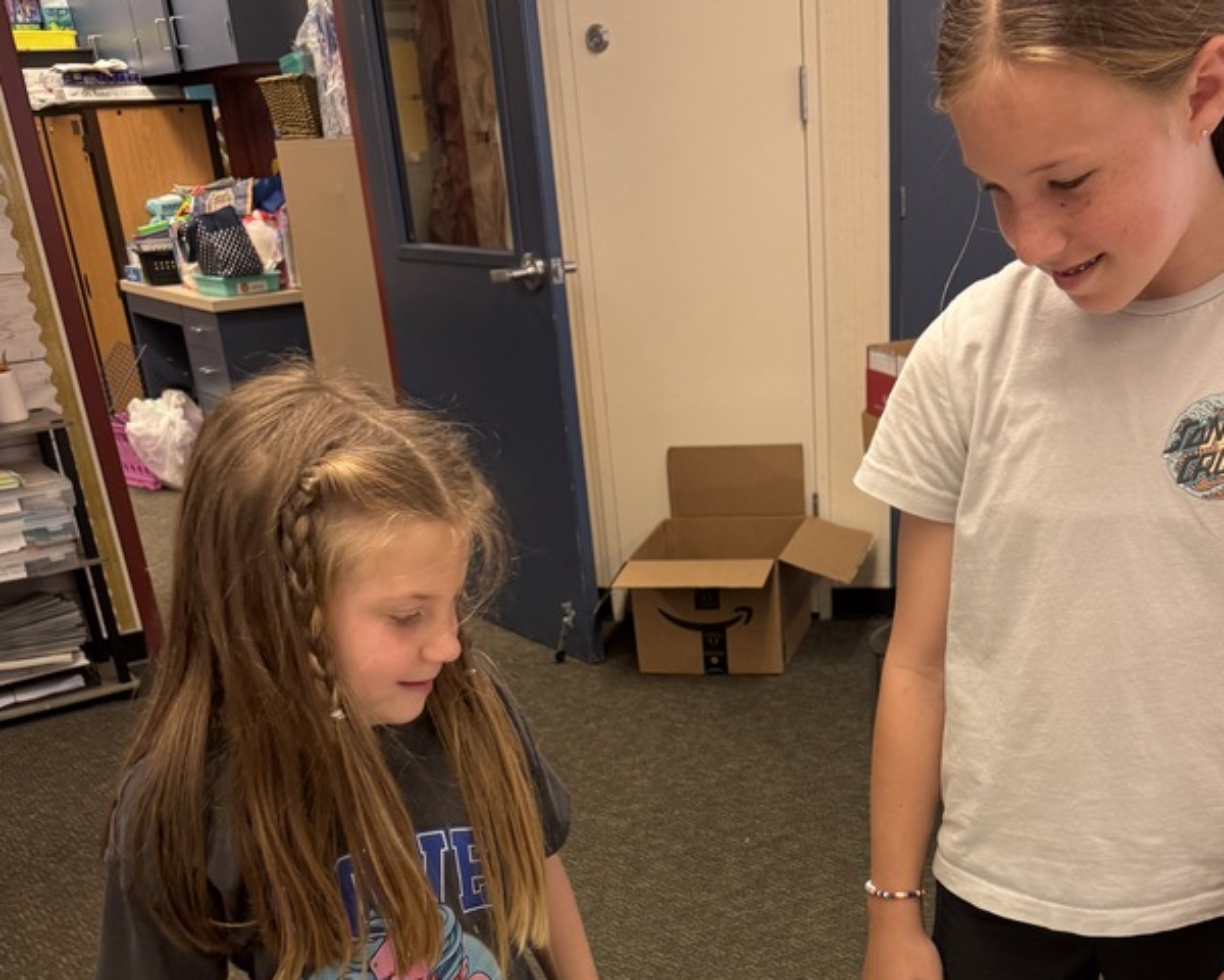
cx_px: 751
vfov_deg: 34.7
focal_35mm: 40
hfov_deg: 45.5
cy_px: 927
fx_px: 1449
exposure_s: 1/120
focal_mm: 6.76
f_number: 1.78
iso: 160
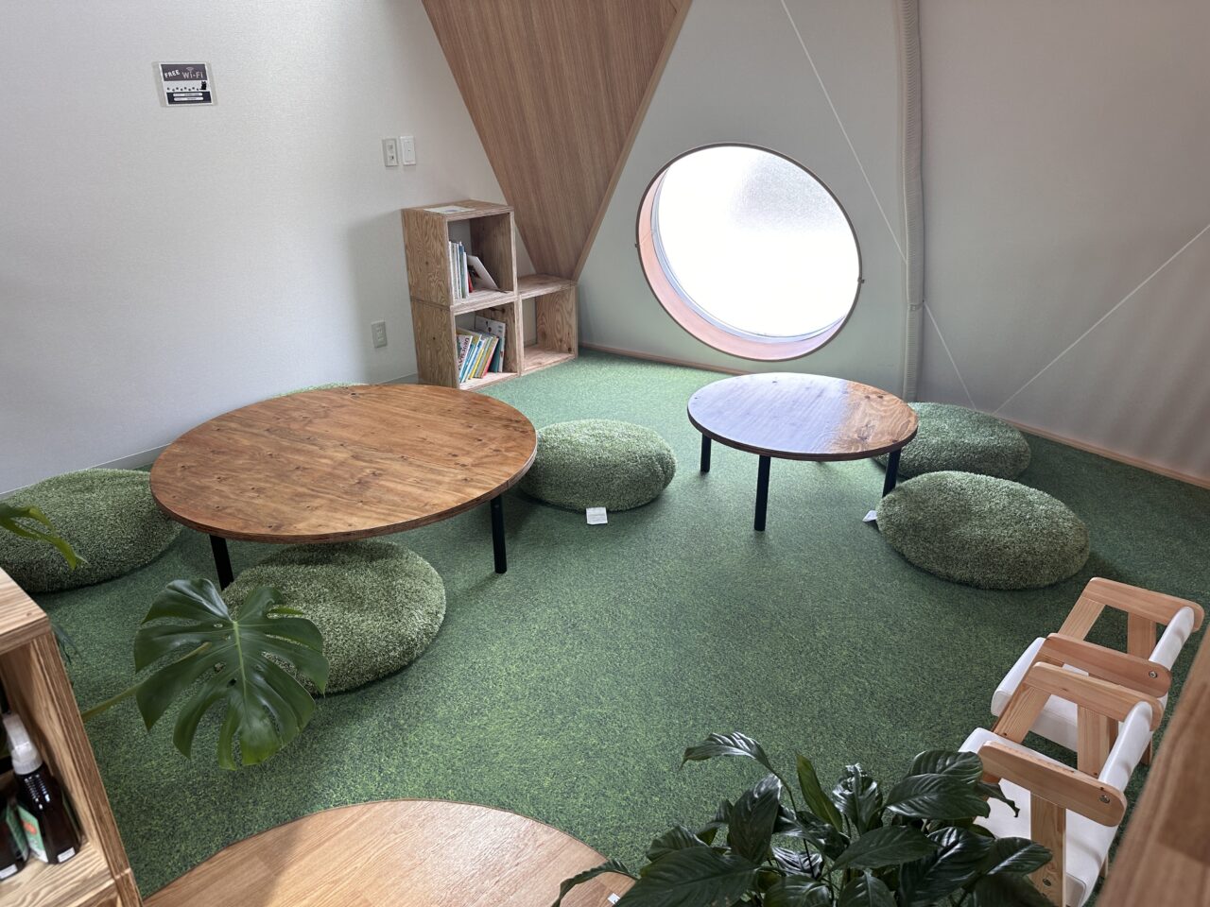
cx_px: 605
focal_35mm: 24
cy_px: 454
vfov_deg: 56.8
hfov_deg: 71.6
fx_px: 839
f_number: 1.78
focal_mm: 6.86
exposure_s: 1/121
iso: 100
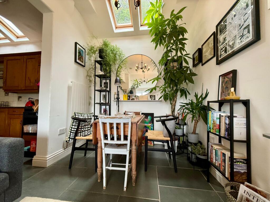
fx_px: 109
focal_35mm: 14
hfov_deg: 102.1
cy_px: 101
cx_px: 135
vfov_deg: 85.7
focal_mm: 2.22
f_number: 2.2
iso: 250
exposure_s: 1/100
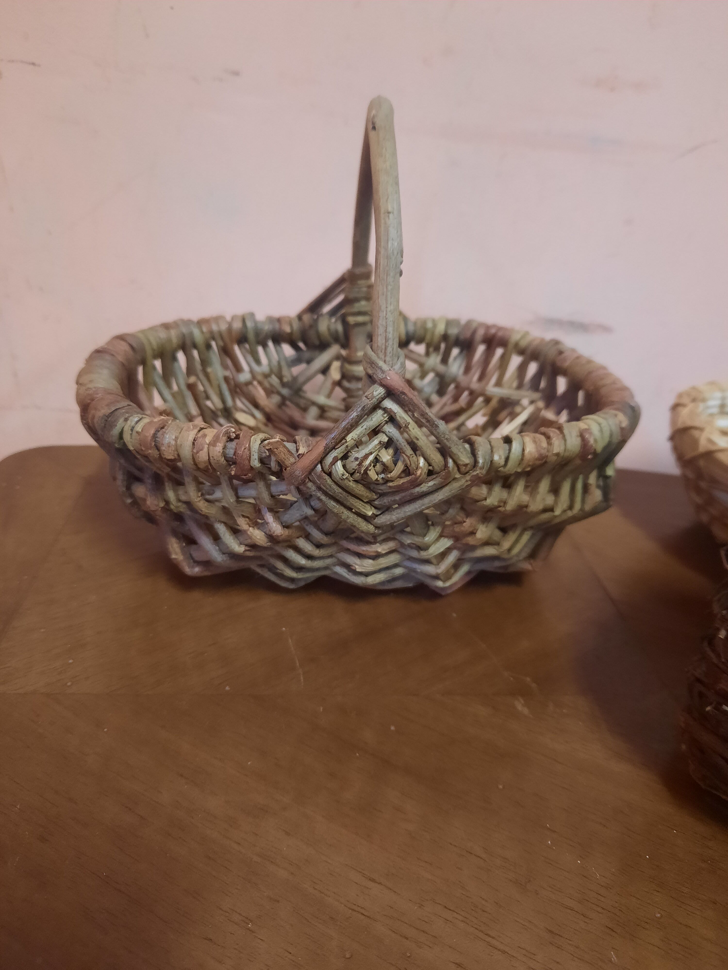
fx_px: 701
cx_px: 364
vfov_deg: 69.4
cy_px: 485
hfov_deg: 54.9
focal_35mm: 25
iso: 500
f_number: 2
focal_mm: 4.6
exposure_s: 1/25
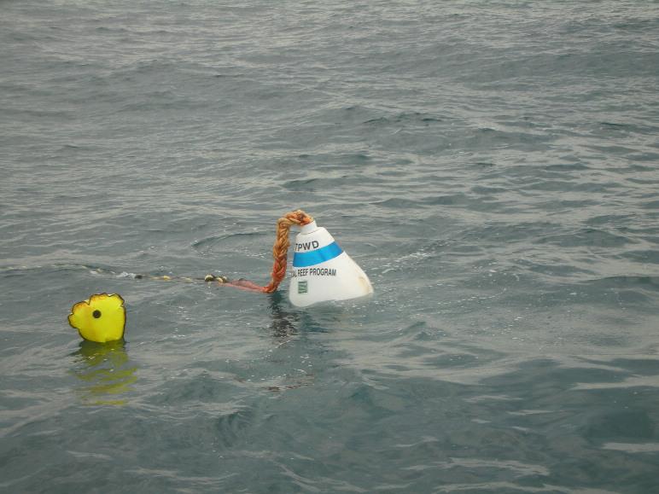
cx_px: 330
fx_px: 1999
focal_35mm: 105
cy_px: 247
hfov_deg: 18.7
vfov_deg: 14.1
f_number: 5
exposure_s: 1/100
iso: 50
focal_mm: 17.4
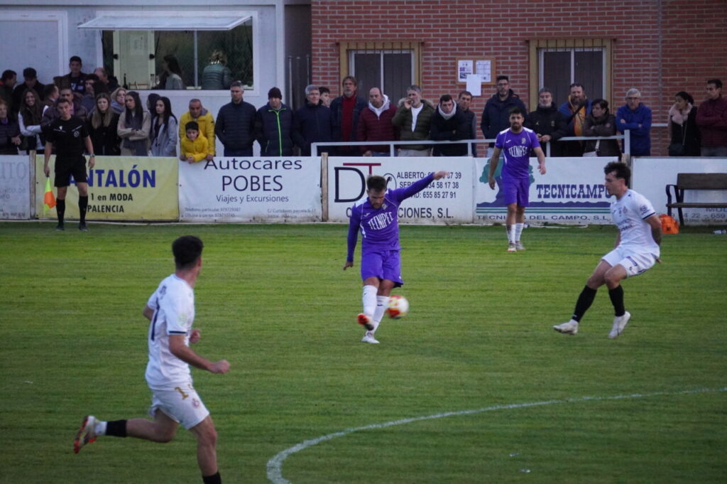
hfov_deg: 6.5
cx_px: 364
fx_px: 6356
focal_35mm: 315
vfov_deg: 4.4
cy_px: 242
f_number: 6.3
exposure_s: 1/400
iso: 6400
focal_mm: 210
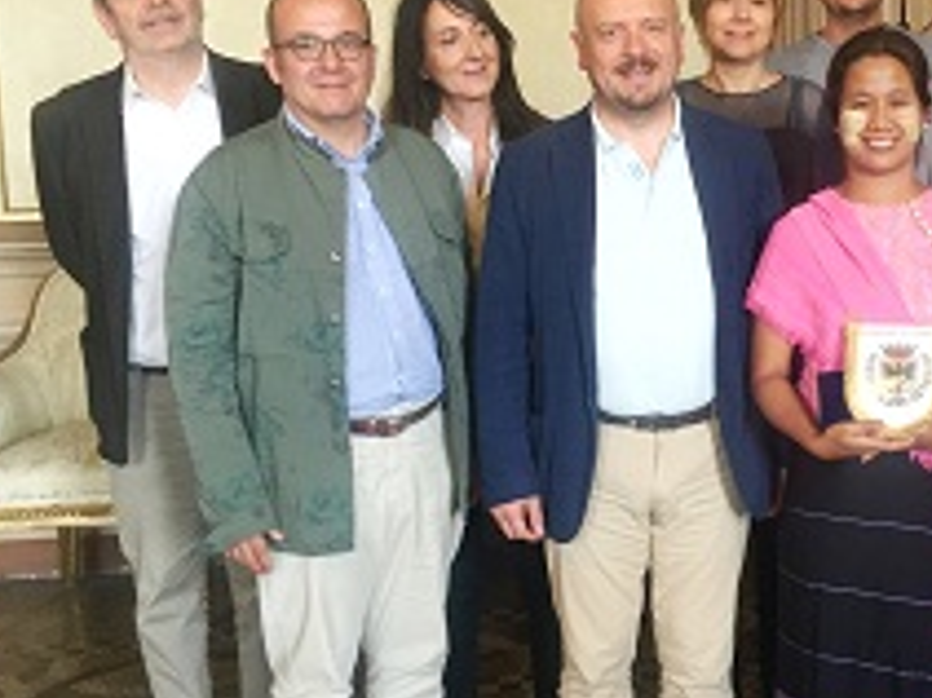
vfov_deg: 26.5
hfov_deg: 33.9
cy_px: 353
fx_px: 1480
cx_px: 746
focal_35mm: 55
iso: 125
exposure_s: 1/33
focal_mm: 4.15
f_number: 2.2
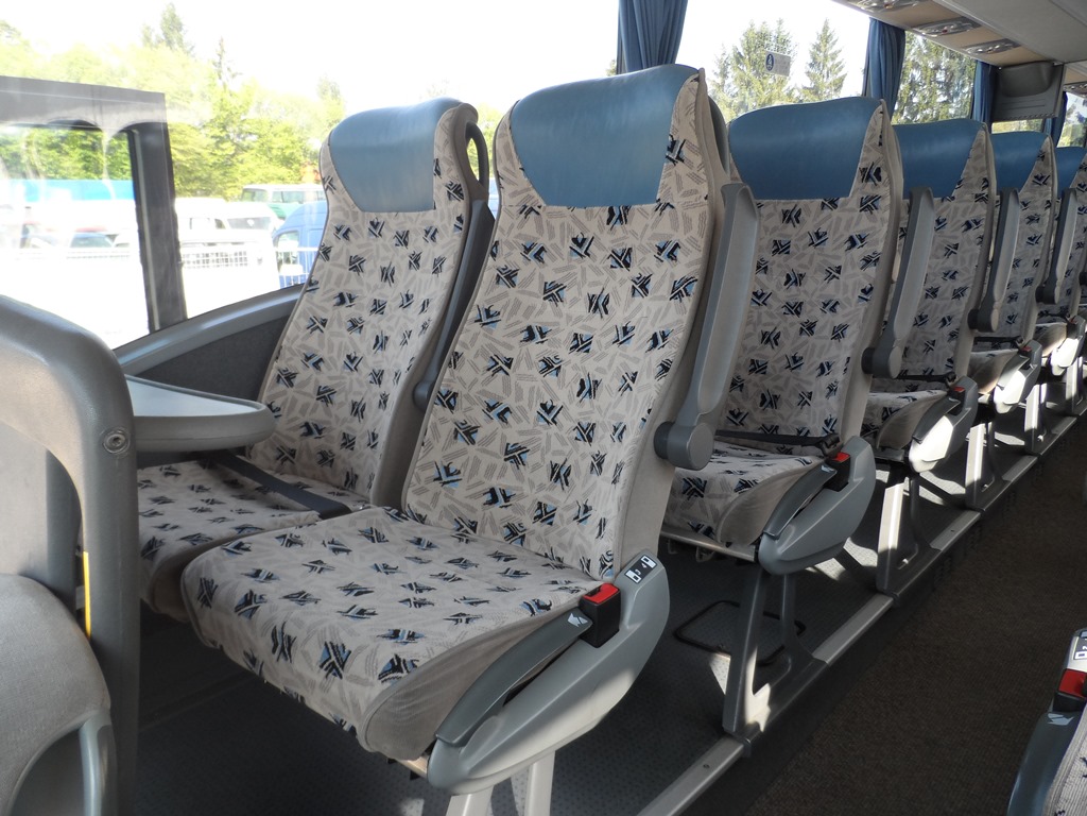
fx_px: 754
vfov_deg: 56.8
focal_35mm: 24
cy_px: 408
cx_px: 544
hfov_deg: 71.6
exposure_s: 1/60
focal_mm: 4
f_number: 3.2
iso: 80
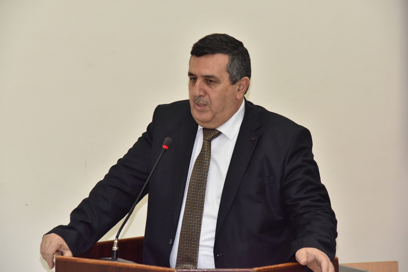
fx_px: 1247
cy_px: 136
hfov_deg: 18.6
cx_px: 204
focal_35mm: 110
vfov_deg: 12.5
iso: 2500
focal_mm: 110
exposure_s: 1/250
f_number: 6.3
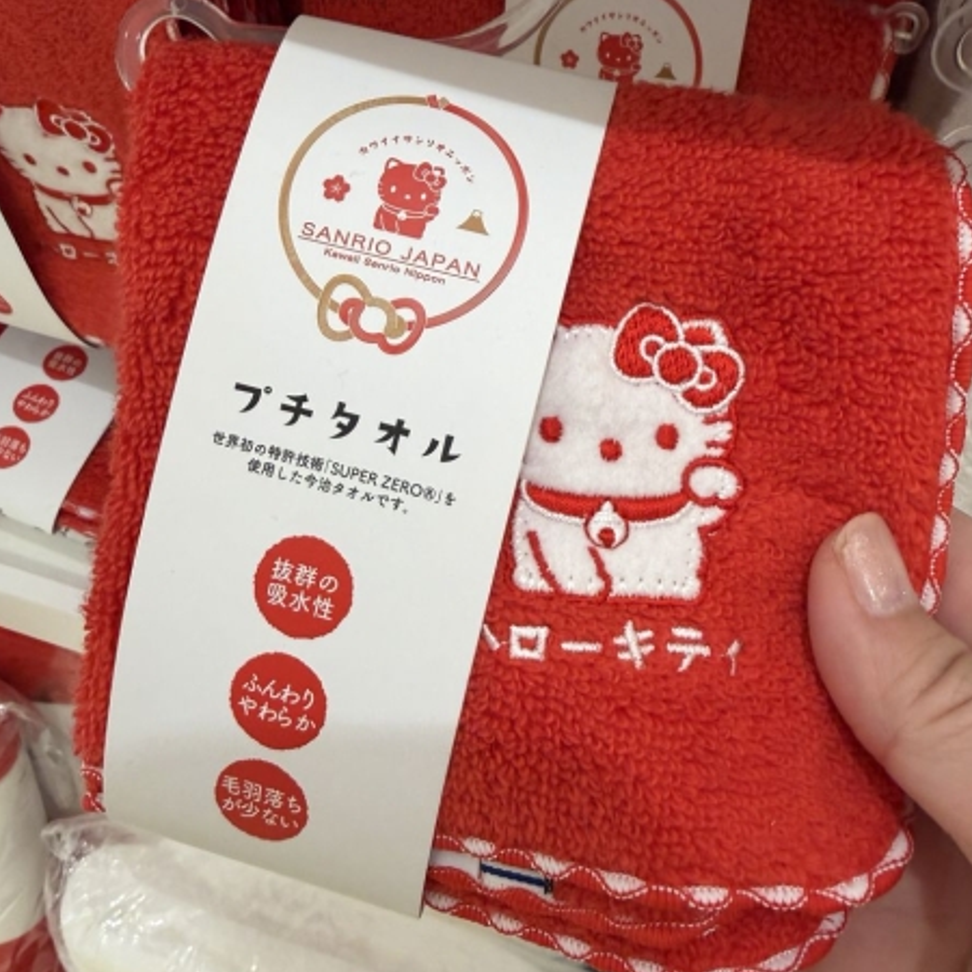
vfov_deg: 51.1
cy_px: 454
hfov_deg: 51.1
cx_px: 491
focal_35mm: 32
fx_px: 1017
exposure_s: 1/100
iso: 160
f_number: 2.2
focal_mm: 2.22
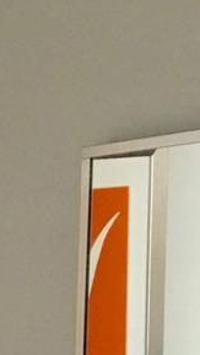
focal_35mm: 131
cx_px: -328
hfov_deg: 8.3
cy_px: 628
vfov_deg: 14.5
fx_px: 1233
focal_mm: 4.15
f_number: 2.2
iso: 100
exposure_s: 1/10
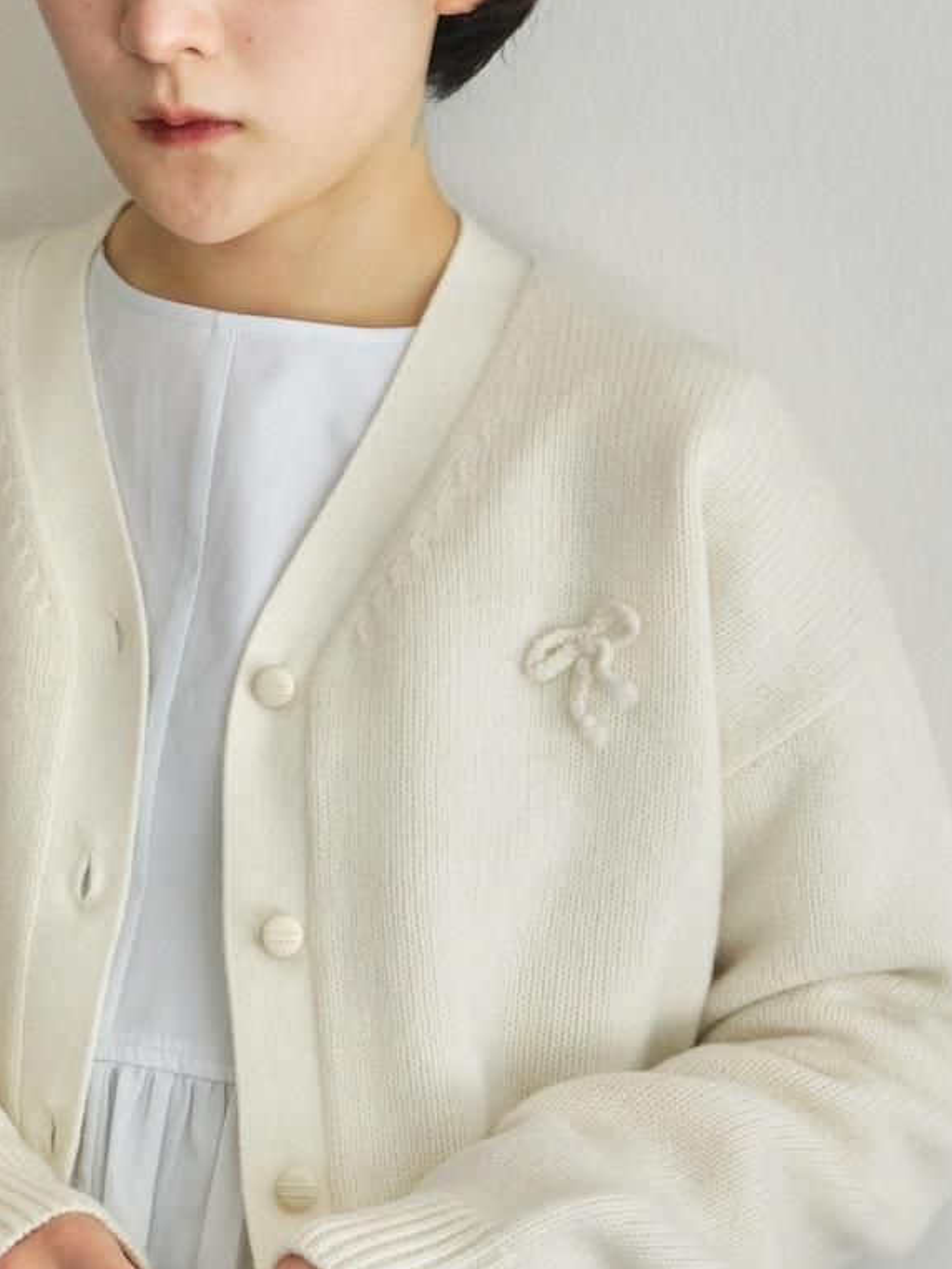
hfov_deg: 13.3
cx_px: 264
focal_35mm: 111
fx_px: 4070
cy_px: 814
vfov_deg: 17.7
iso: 250
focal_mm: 49
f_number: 4.5
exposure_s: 1/160
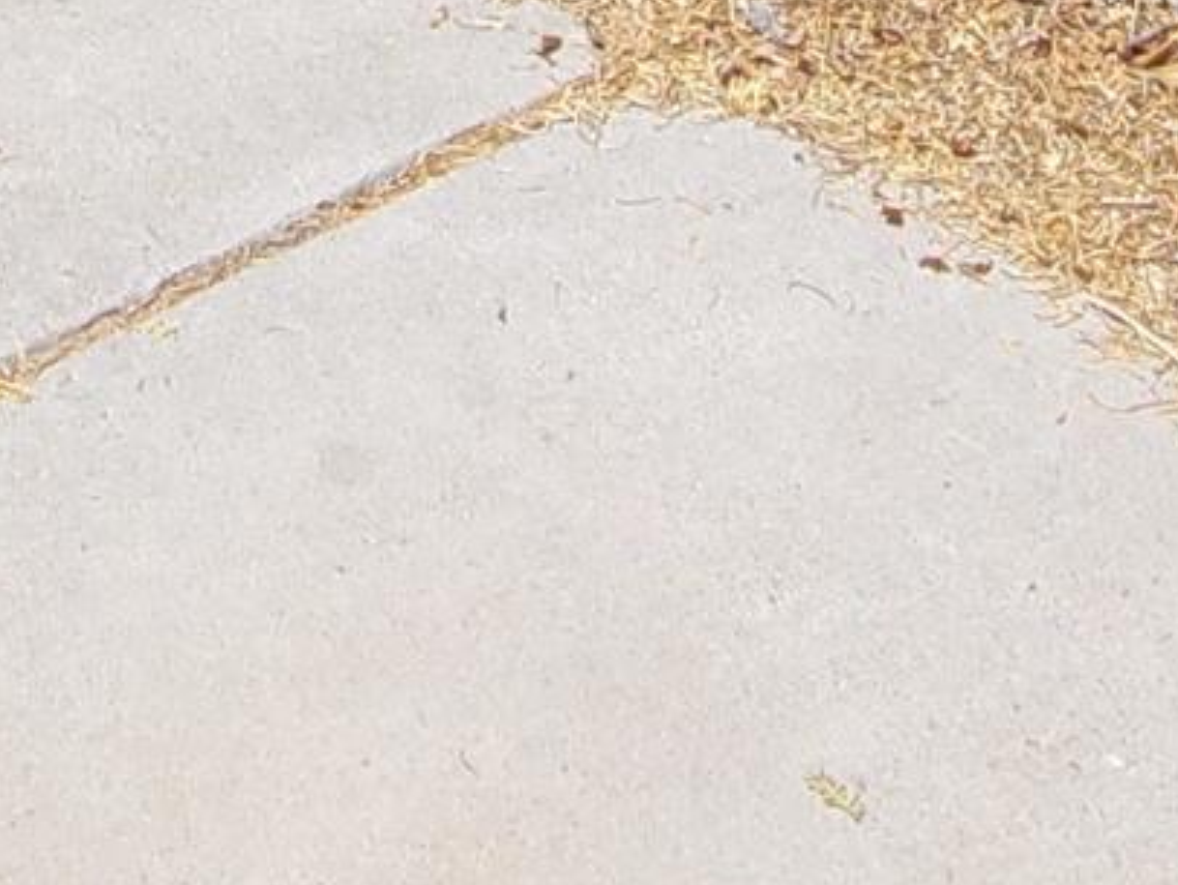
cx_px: 46
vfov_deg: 11.1
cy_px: -1625
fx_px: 3269
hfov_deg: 19.9
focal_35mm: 96
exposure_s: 1/1406
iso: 50
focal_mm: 2.2
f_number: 2.2
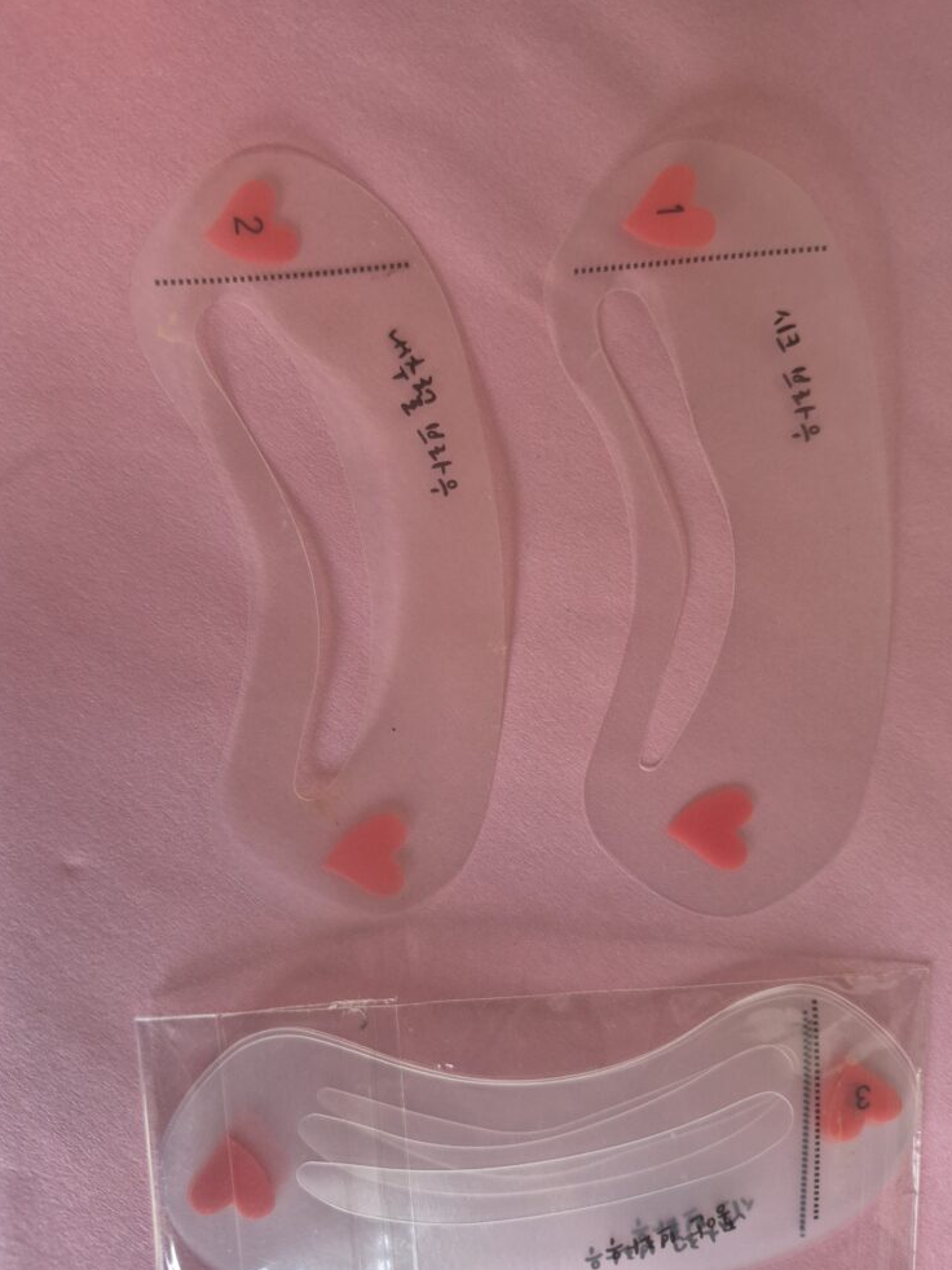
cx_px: 482
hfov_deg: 56.8
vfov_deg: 71.6
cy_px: 656
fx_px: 880
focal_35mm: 24
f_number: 1.8
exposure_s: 1/100
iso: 640
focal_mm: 5.4
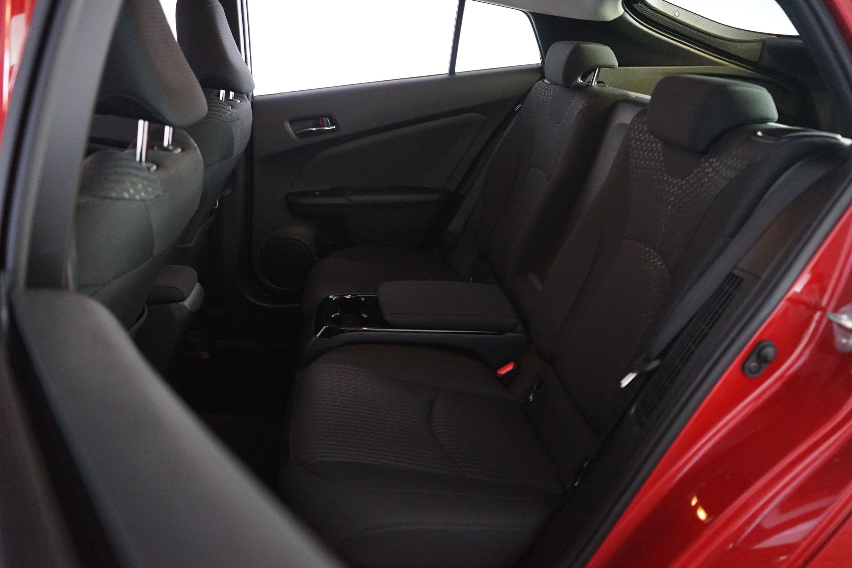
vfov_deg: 46.4
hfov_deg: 65.5
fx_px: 663
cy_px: 284
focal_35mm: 28
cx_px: 426
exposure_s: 1/15
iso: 5000
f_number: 3.5
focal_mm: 28
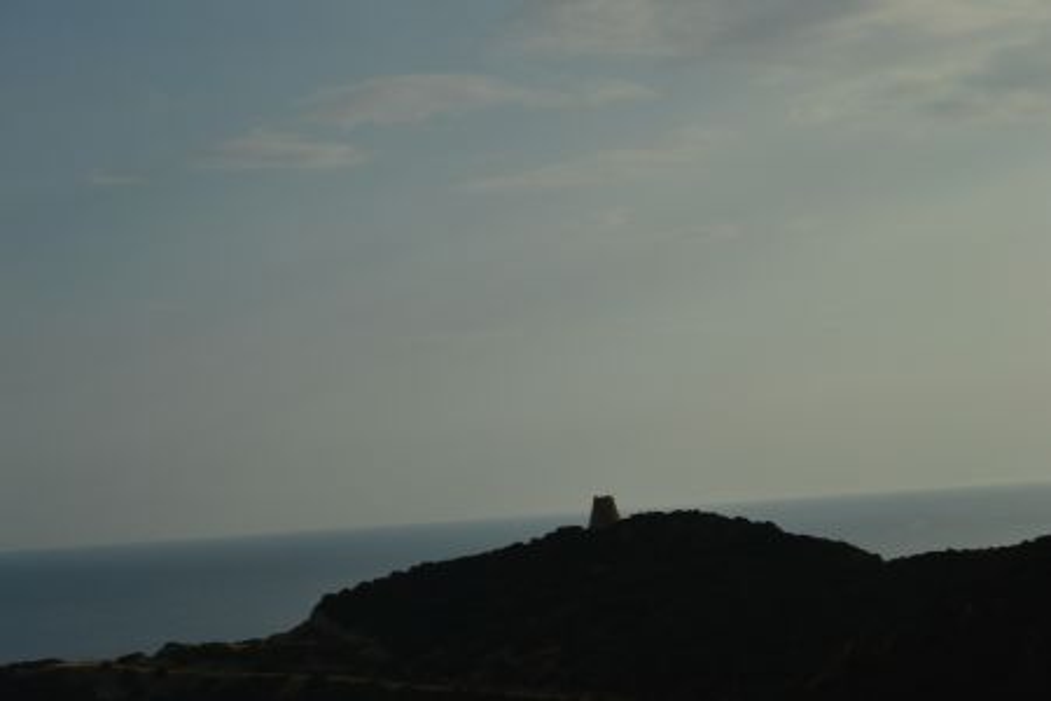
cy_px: 350
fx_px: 2014
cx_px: 526
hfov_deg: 29.2
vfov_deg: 19.7
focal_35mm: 69
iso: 400
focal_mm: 46
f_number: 9
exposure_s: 1/160
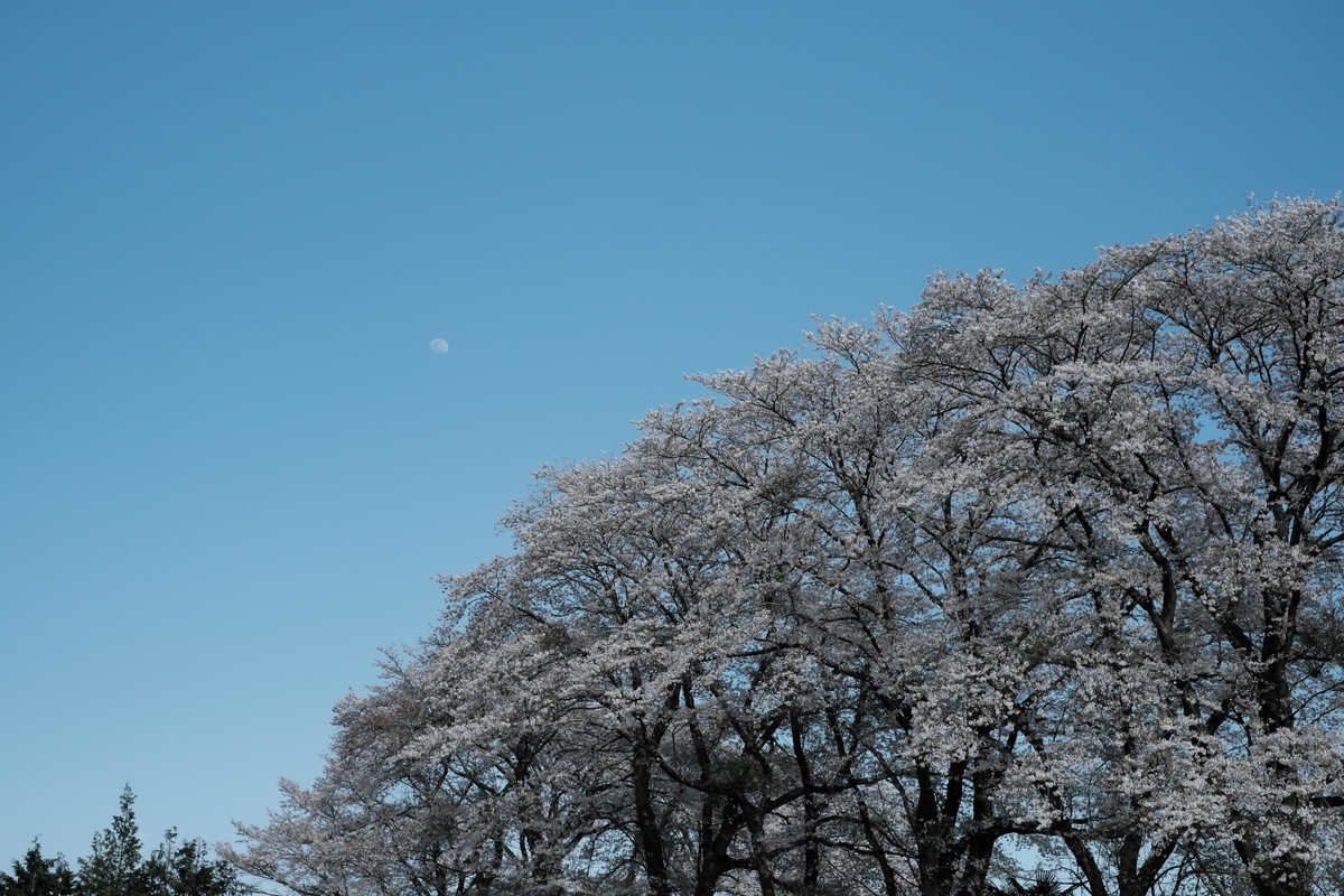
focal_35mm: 53
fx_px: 1979
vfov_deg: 25.5
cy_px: 448
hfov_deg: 37.5
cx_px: 672
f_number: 4
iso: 400
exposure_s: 1/8000
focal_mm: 35
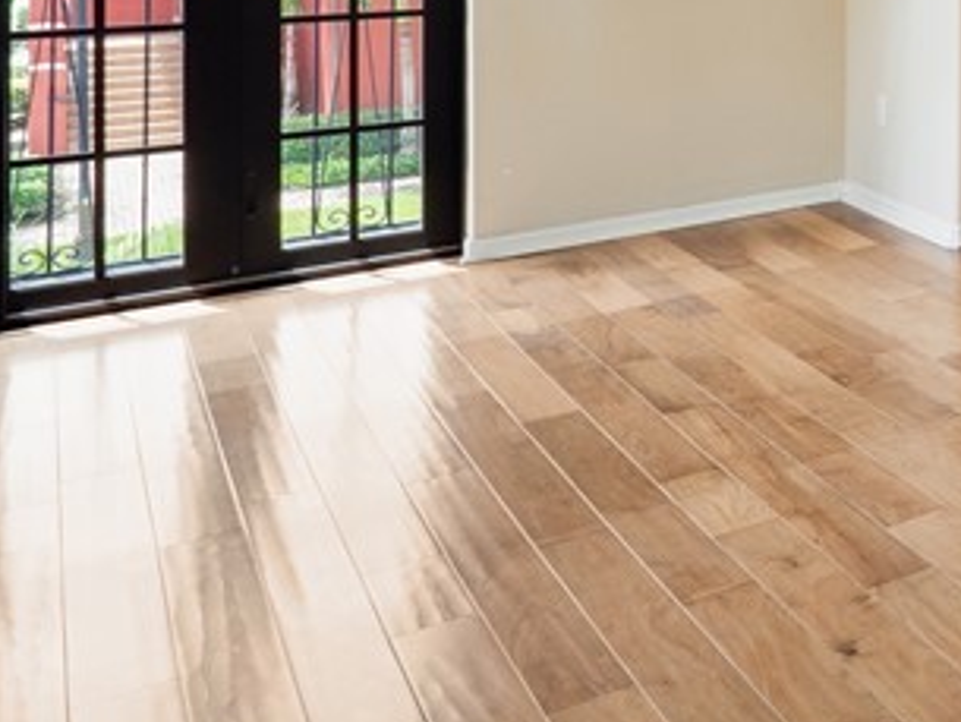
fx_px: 1305
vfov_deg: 27.8
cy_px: -101
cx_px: 1528
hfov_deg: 26.0
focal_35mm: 47
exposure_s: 1/10
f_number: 7.1
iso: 200
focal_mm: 7
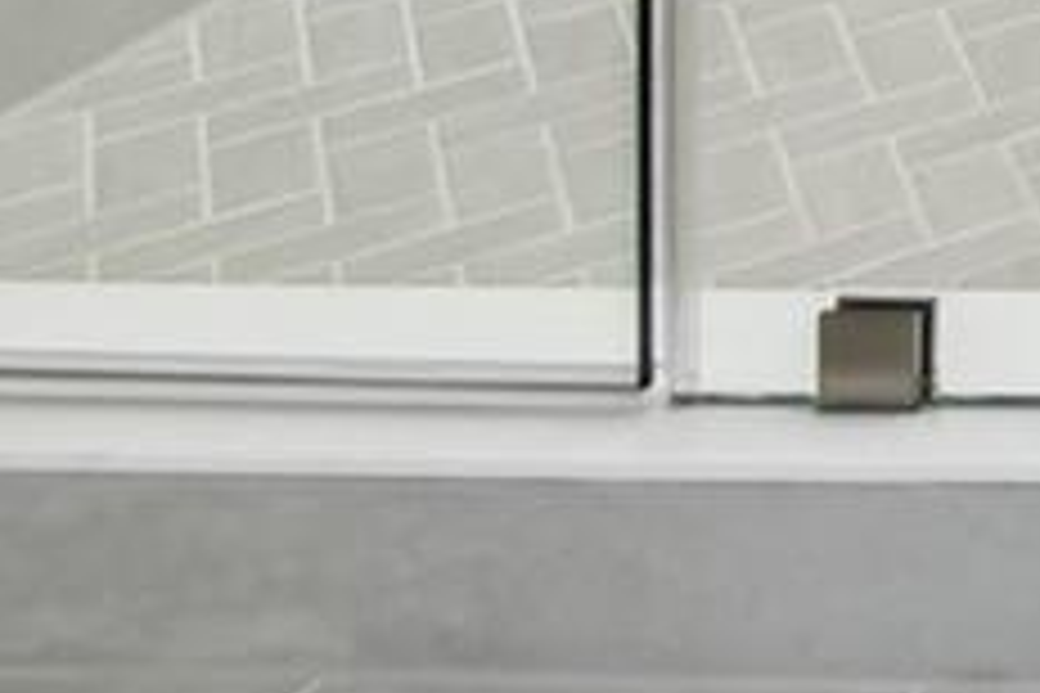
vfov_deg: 9.2
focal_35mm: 104
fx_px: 3004
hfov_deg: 10.7
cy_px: -1624
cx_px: 3309
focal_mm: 10
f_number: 7.1
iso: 100
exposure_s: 1/13
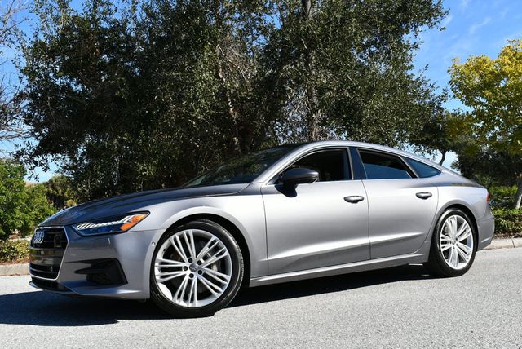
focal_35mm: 40
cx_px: 261
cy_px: 174
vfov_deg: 33.5
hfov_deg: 48.4
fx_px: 581
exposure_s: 1/250
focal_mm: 20
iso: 100
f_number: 8
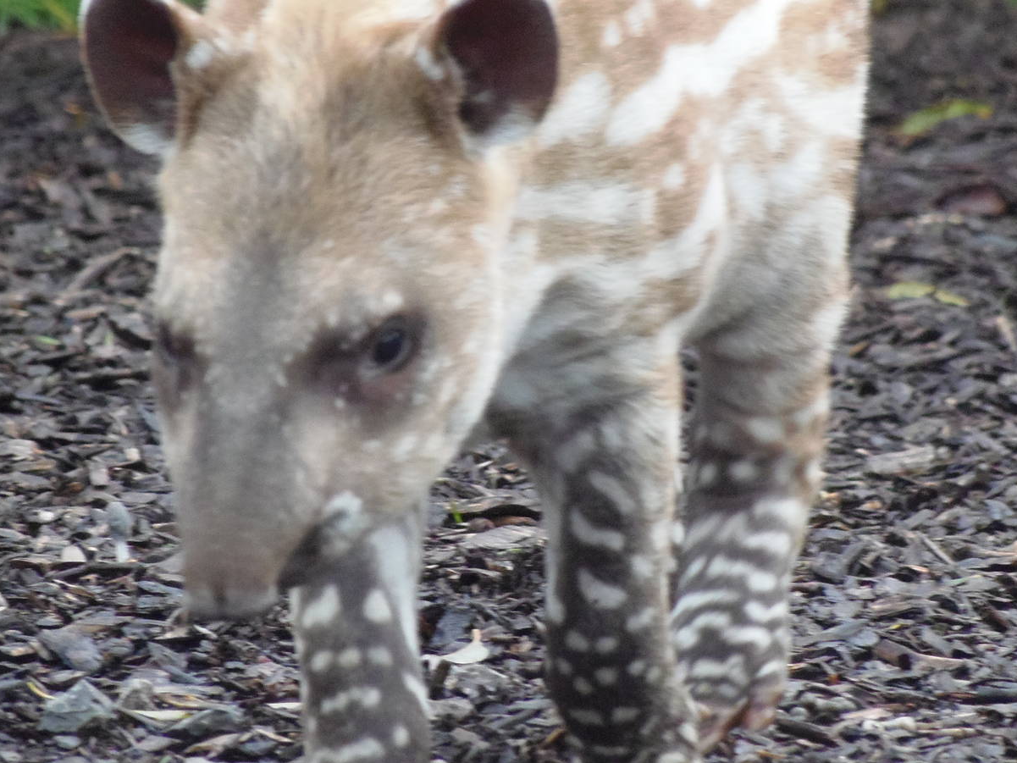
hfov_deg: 2.2
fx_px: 26650
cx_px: 402
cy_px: 413
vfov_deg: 1.6
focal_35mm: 907
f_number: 5.3
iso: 400
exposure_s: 1/200
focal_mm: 126.2
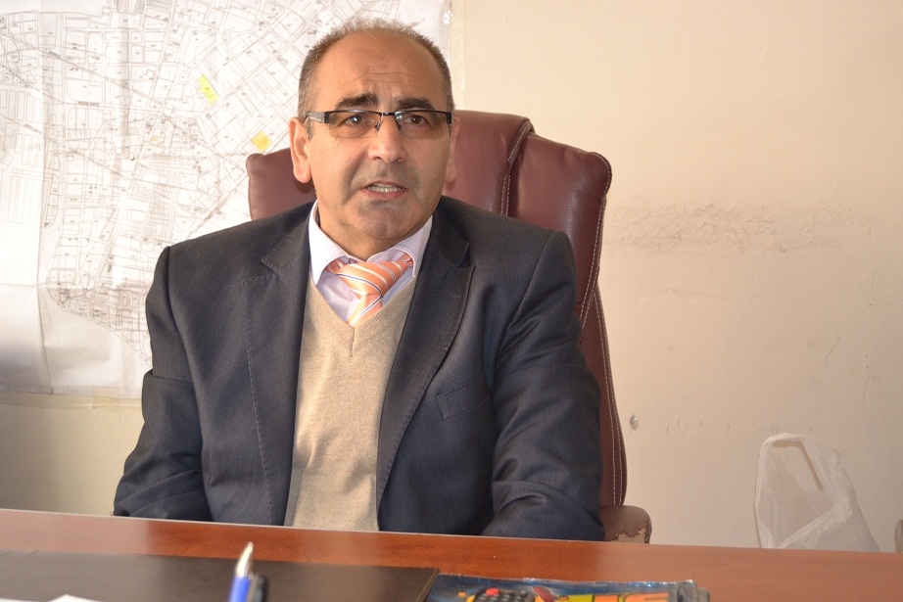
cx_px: 452
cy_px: 301
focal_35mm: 52
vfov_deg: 25.8
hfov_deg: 37.8
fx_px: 1317
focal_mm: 35
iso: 1250
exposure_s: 1/60
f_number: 4.5
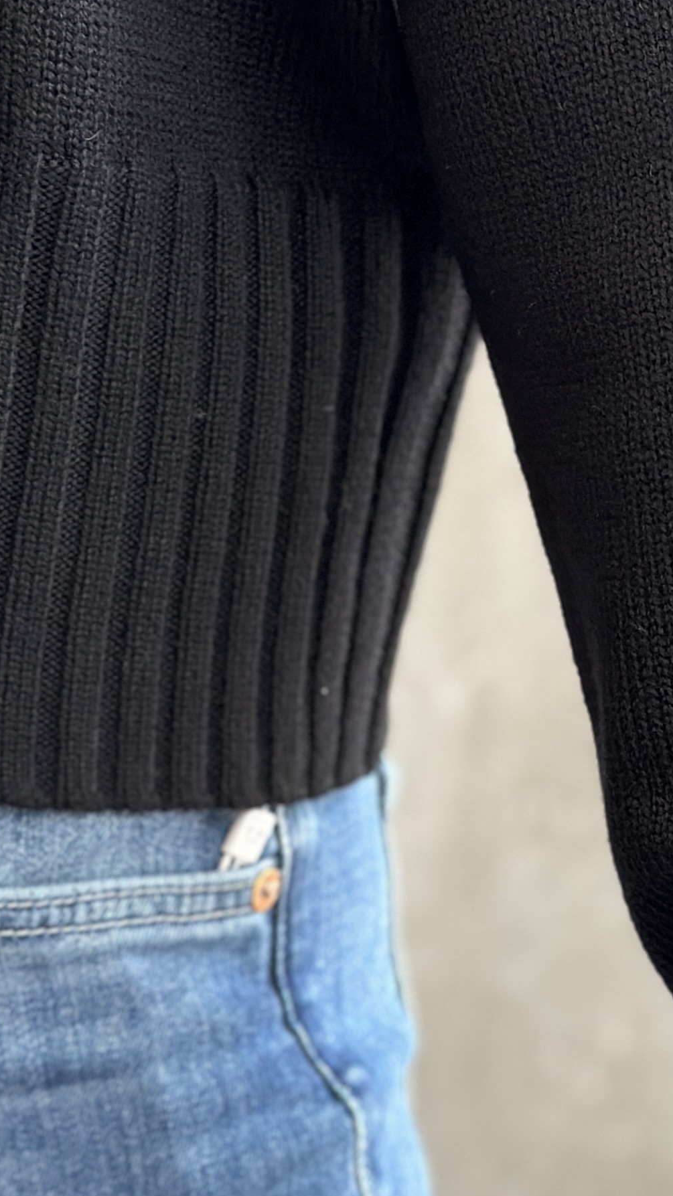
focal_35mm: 118
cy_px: 831
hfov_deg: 10.3
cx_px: 427
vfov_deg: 18.1
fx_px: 3744
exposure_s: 1/79
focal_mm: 6.86
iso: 125
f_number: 1.78
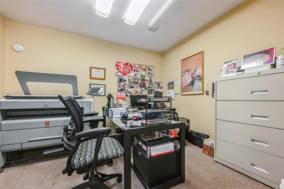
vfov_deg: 81.2
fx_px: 110
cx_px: 142
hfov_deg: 104.3
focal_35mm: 14
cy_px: 94
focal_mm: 14
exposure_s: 1/6
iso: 400
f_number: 11
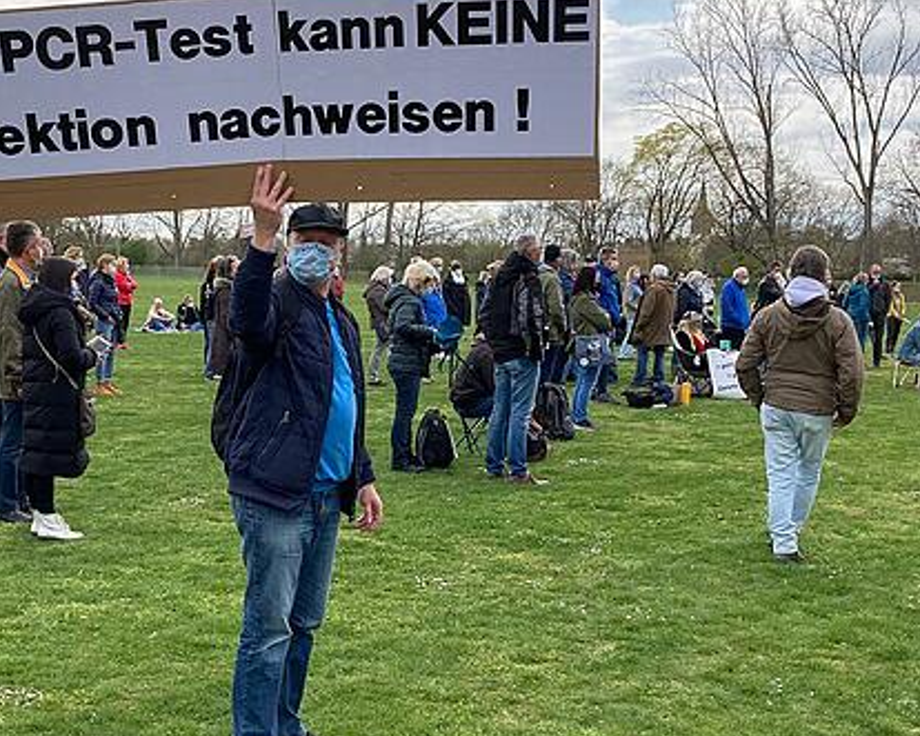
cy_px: 493
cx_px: 319
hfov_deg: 33.9
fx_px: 1497
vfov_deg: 27.4
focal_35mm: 55
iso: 20
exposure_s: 1/1263
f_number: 1.8
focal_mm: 3.99
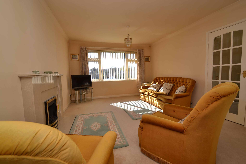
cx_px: 123
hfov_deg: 100.4
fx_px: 102
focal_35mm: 15
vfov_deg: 77.3
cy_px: 82
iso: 100
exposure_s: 1/125
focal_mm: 10
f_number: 5.6
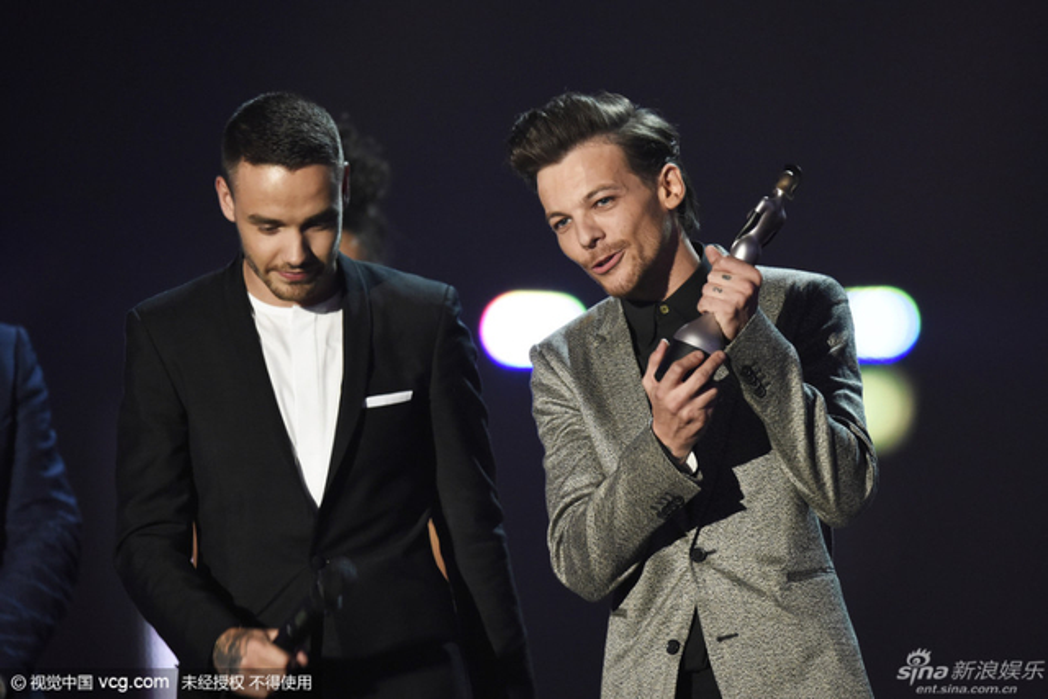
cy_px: 350
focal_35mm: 600
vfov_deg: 2.3
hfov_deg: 3.4
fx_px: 17469
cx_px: 524
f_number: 4
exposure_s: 1/250
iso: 4000
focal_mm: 600
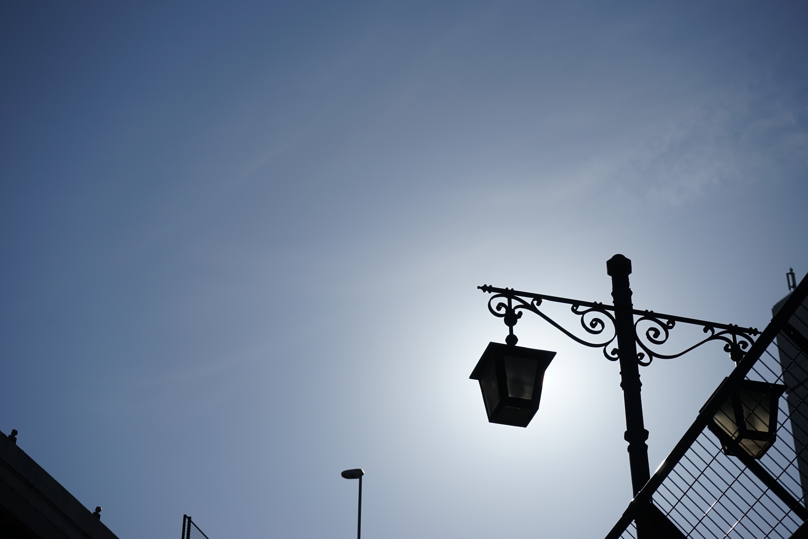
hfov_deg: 28.8
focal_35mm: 70
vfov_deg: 19.5
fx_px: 1571
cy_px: 270
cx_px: 404
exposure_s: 1/2000
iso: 100
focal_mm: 70
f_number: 8
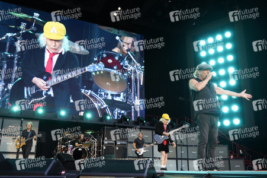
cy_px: 89
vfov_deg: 37.8
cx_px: 134
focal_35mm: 35
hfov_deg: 54.5
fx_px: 259
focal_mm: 35
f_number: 5
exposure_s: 1/400
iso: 1600
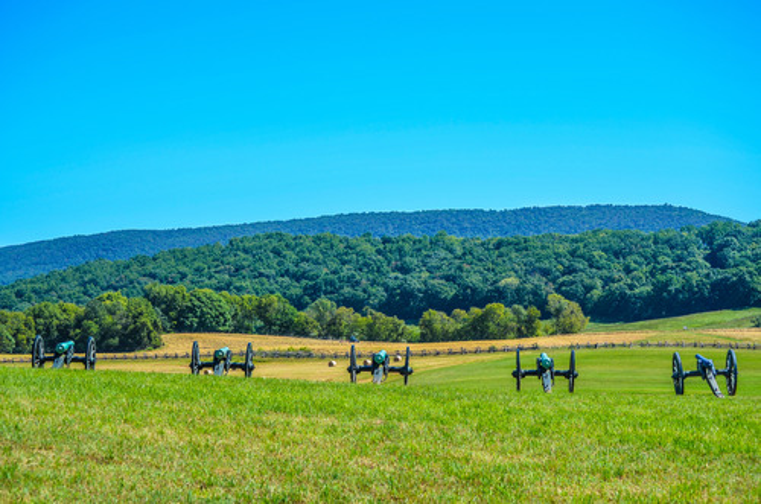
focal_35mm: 82
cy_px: 252
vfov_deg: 16.5
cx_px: 380
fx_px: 1740
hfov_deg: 24.7
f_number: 8
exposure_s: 1/250
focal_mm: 55
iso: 100
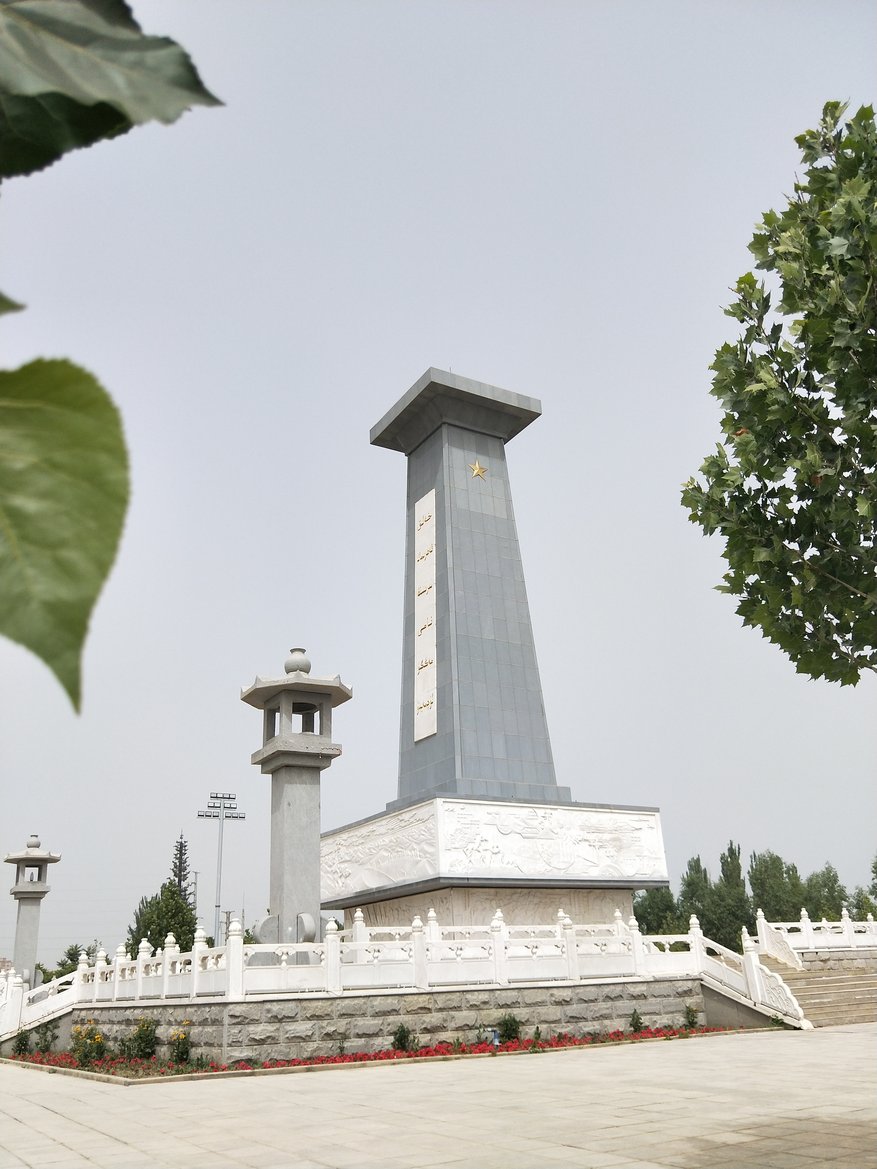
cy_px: 584
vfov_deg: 69.4
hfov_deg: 54.9
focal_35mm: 25
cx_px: 438
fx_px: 845
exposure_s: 1/2222
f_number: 1.7
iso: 33
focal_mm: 4.27
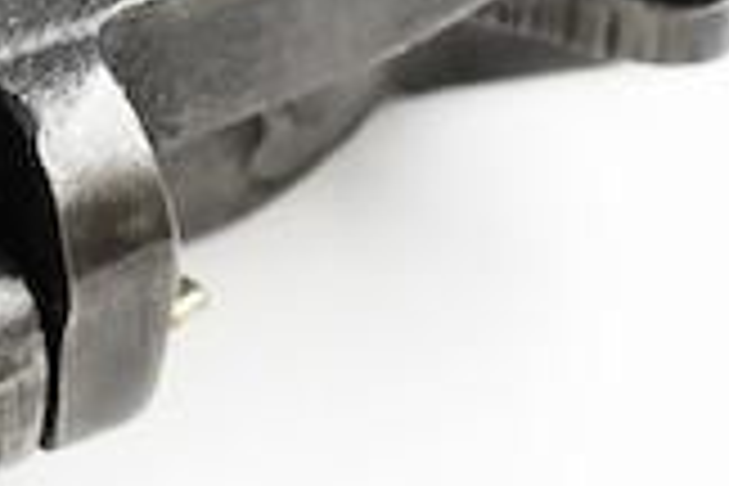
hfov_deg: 5.0
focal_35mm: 408
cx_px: -783
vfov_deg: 3.4
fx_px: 8261
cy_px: -194
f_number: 4.5
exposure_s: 1/50
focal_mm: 55
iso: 250
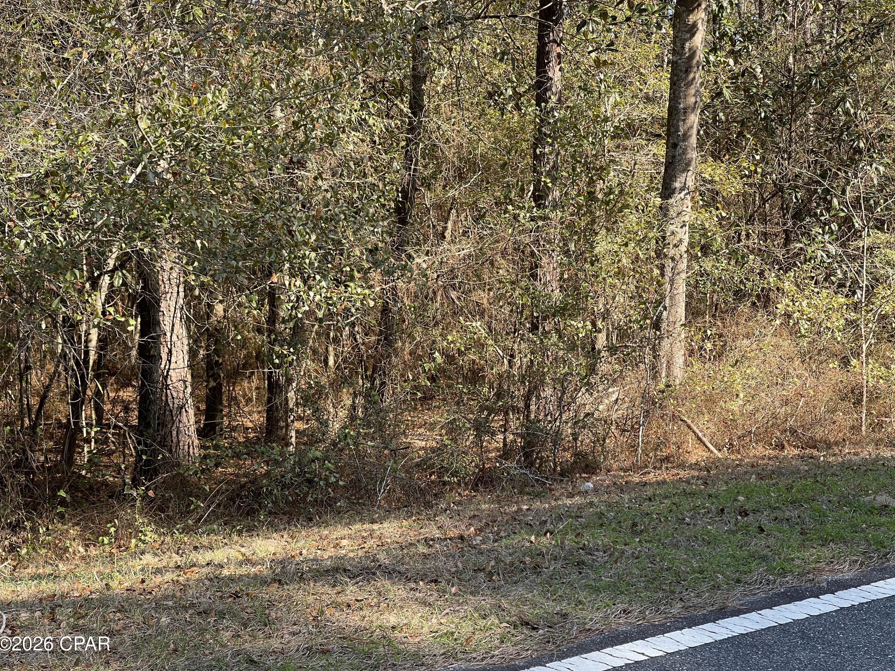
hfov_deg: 29.8
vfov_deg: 22.6
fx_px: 1680
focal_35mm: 65
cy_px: 334
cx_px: 450
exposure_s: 1/148
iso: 20
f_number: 2.2
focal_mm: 7.5
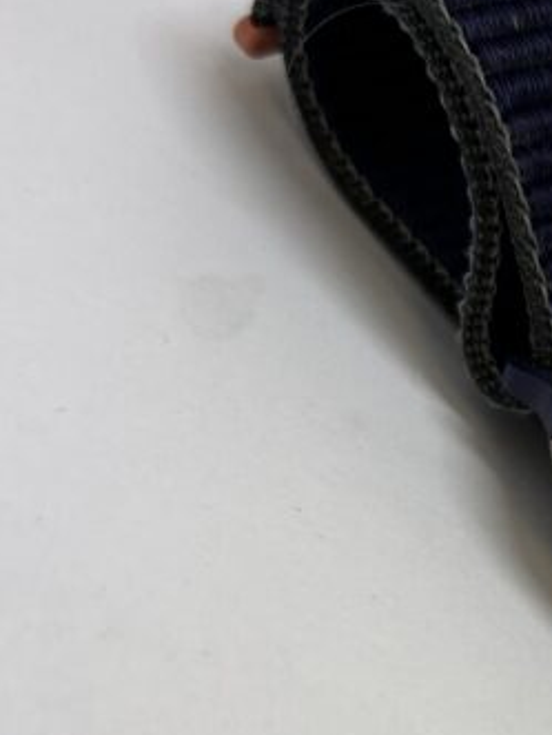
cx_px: 758
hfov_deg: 18.5
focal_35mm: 73
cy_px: 561
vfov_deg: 26.3
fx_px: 1552
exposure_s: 1/137
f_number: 1.6
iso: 32
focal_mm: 5.96
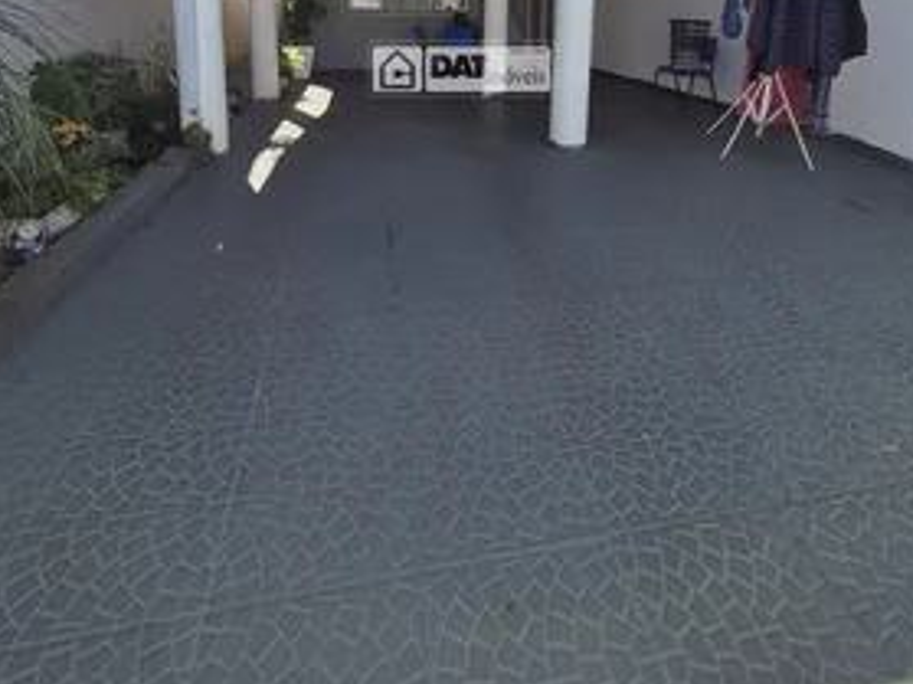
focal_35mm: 18
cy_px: 69
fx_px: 475
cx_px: 461
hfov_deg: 87.8
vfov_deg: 60.6
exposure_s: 1/1268
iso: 50
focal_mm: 2.2
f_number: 2.2
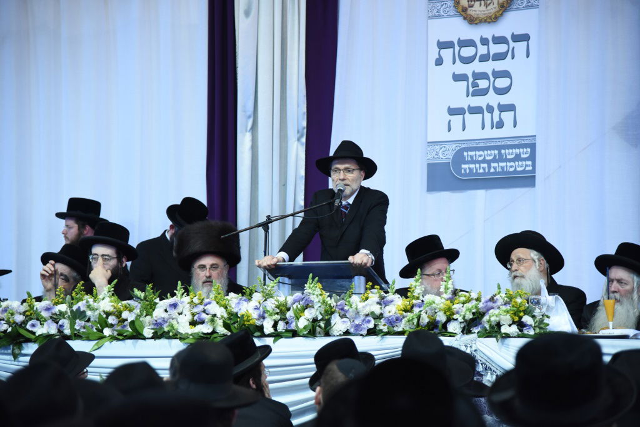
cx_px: 320
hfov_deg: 19.5
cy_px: 214
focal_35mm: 105
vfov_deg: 13.0
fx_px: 1867
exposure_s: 1/100
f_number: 4
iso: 3200
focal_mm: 105
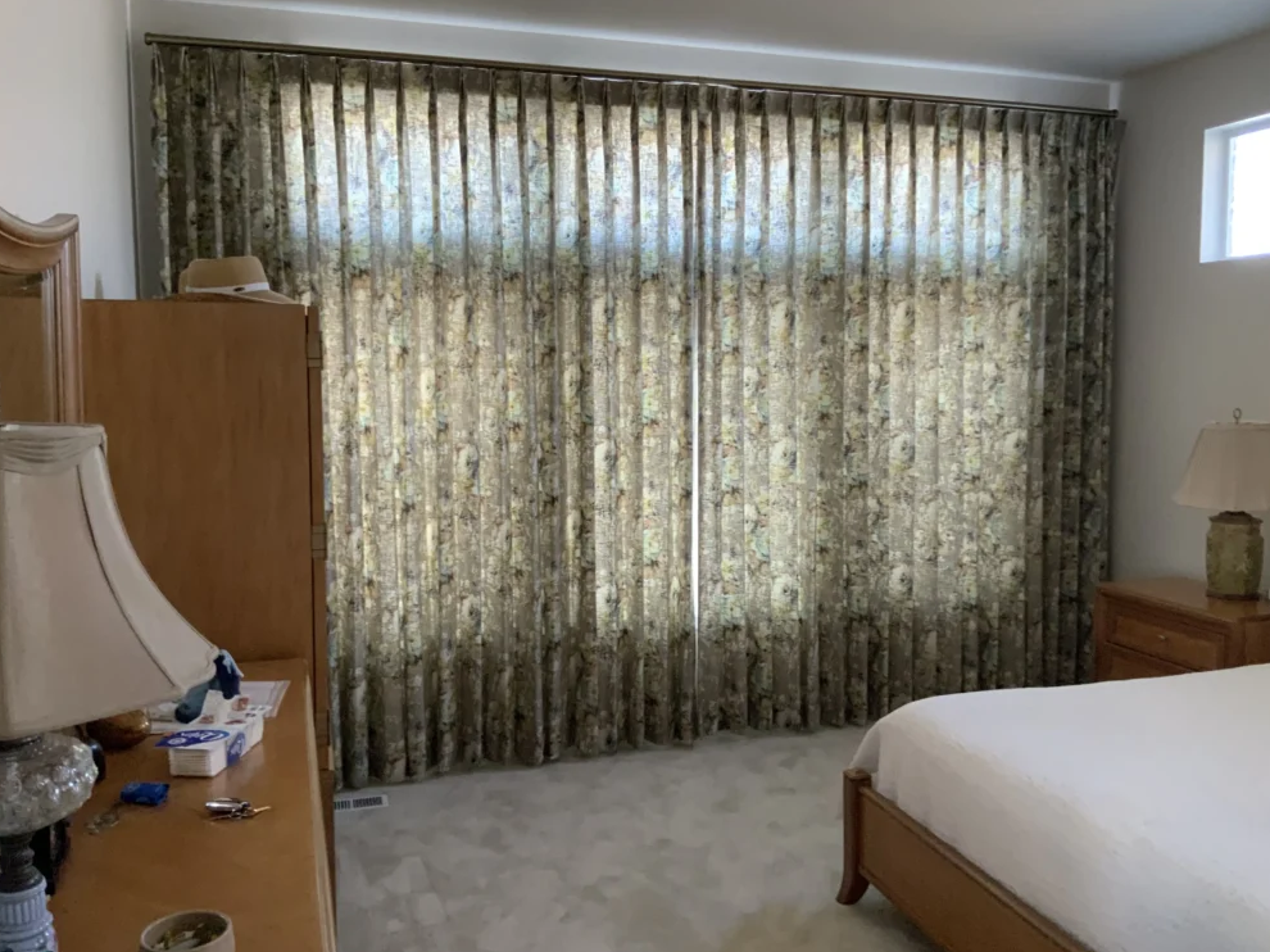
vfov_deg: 46.8
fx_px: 1100
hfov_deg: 60.0
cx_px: 643
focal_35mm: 30
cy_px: 468
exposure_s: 1/60
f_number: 1.8
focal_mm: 3
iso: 160
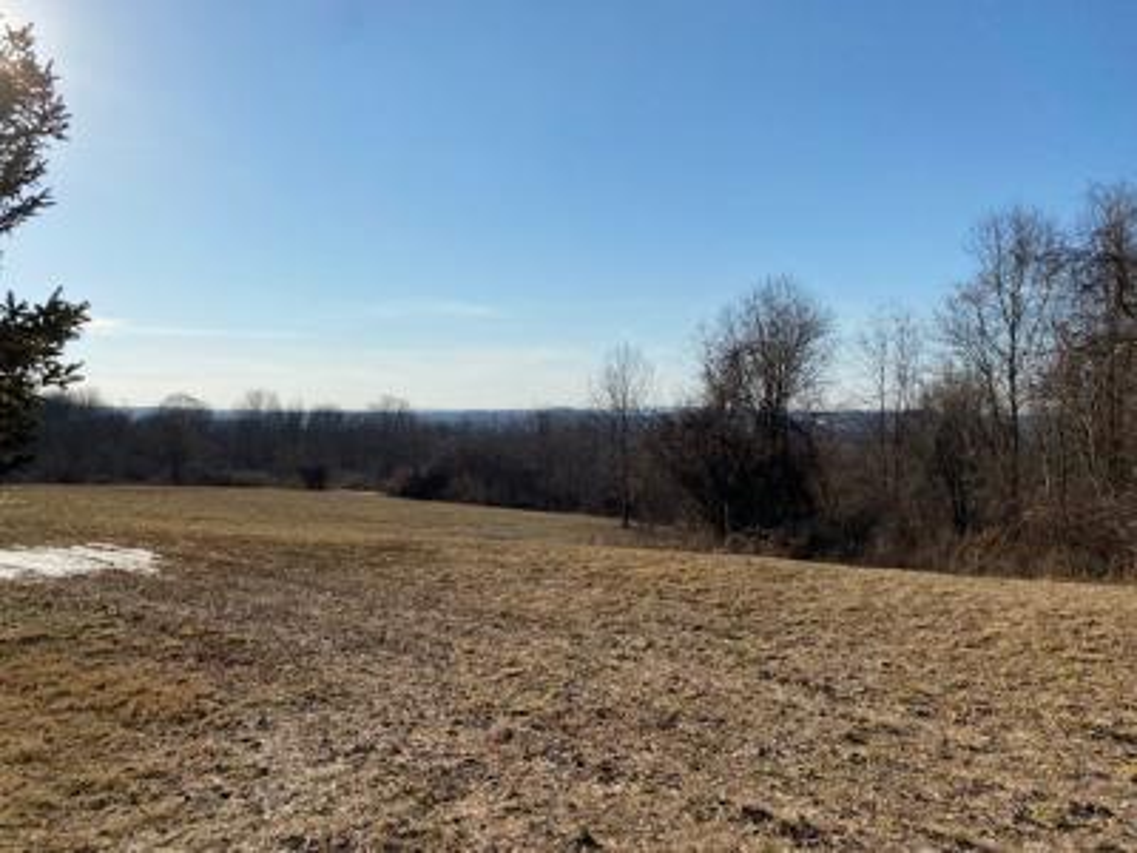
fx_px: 854
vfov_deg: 53.1
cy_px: 426
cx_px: 568
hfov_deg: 67.3
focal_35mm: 26
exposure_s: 1/6757
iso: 32
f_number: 1.8
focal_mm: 4.25
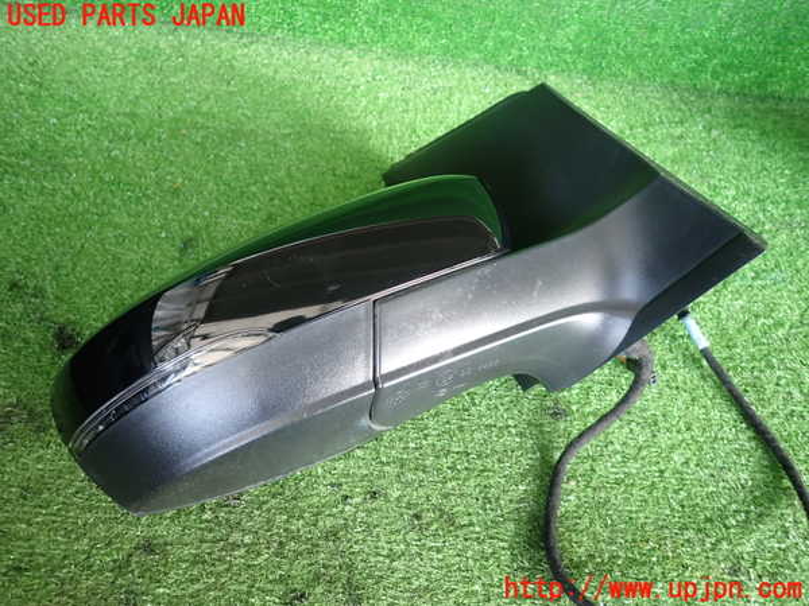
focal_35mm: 25
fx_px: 584
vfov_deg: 54.9
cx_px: 404
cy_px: 303
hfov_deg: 69.4
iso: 200
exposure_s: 1/40
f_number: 2
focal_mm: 4.5
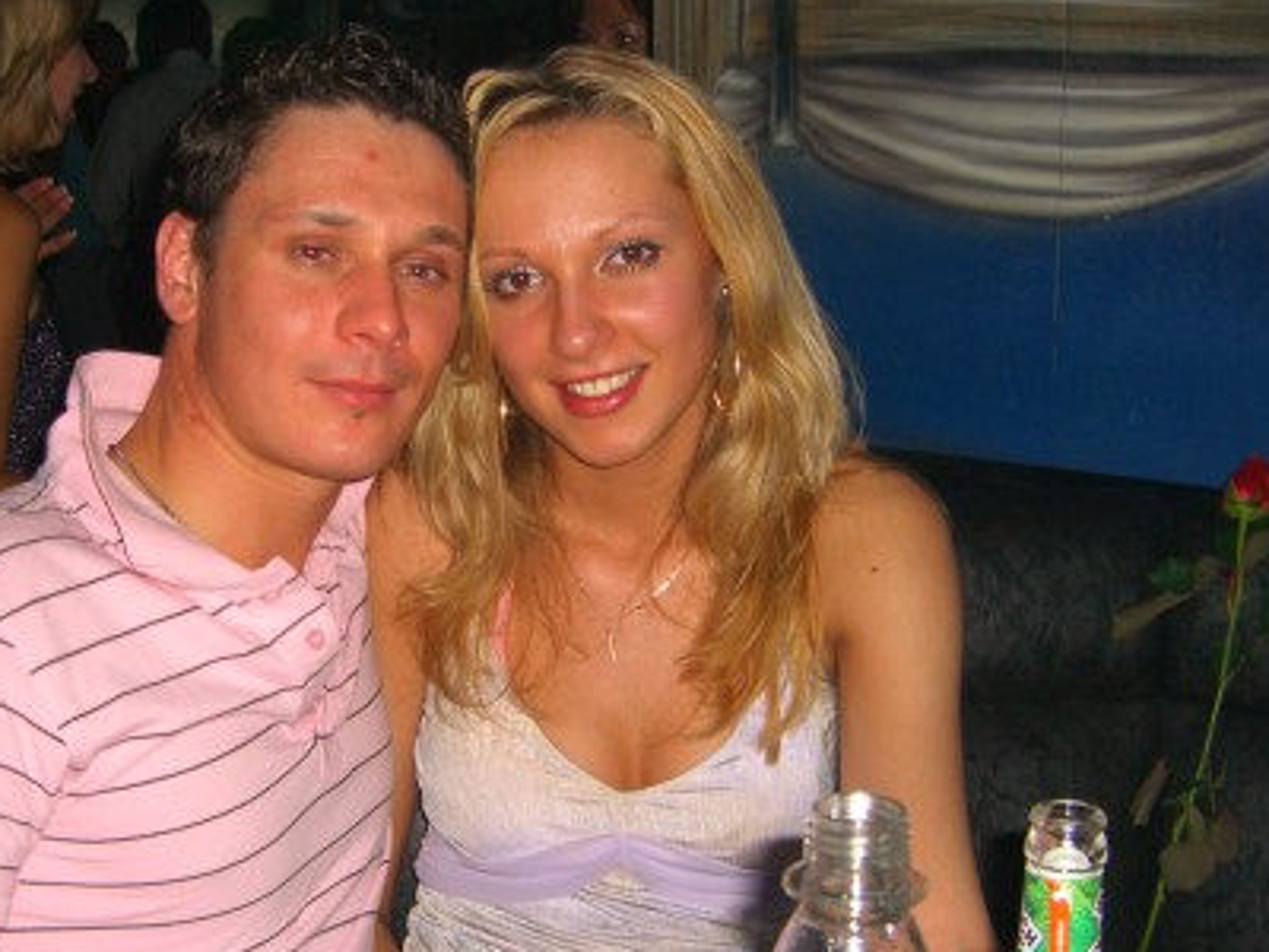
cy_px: 527
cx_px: 504
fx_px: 2090
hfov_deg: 33.7
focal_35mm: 57
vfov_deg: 25.6
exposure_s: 1/60
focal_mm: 7.9
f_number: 2.8
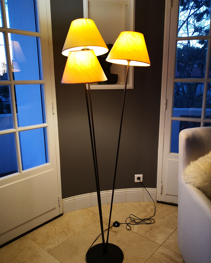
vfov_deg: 60.4
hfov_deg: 50.0
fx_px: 226
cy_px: 138
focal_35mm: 29
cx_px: 106
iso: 100
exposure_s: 1/50
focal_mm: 3.95
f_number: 1.6
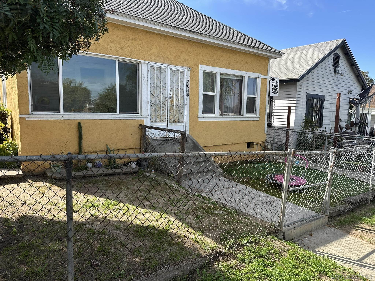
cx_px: 188
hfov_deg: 71.6
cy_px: 140
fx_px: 260
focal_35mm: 24
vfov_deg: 56.8
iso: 80
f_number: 1.78
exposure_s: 1/1721
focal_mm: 6.86
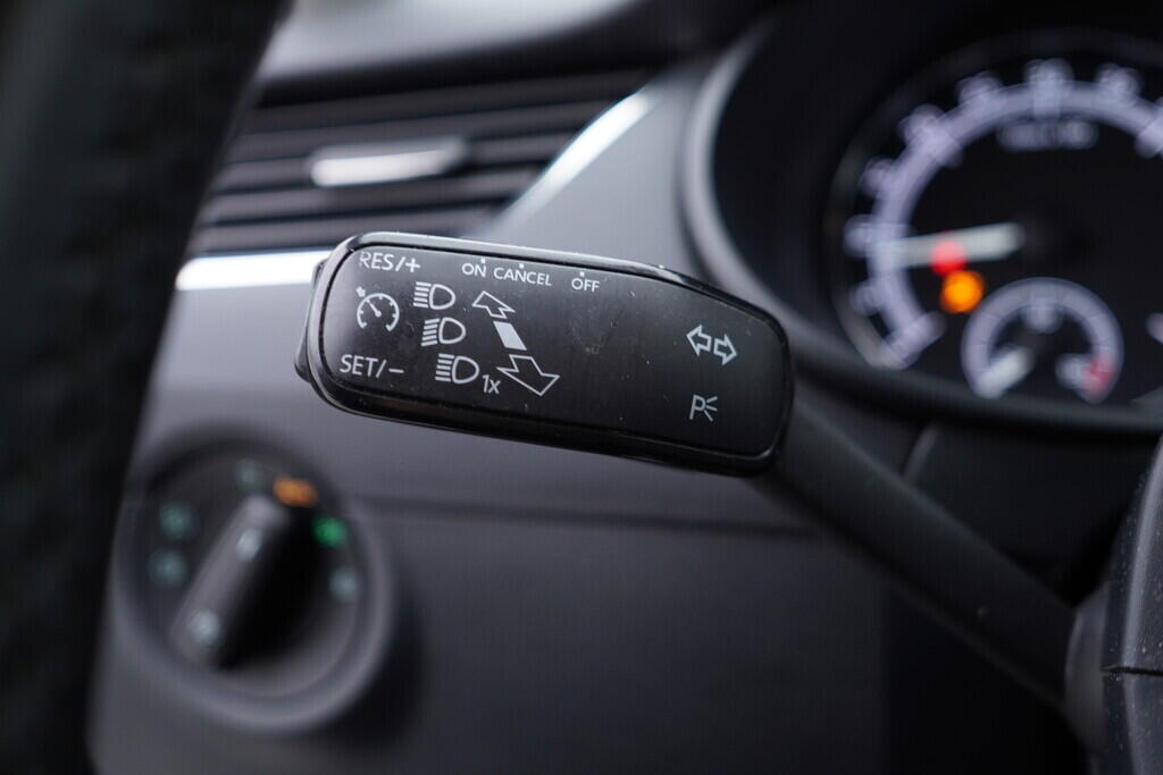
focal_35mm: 36
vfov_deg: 36.9
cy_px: 388
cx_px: 582
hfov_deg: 53.1
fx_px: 1163
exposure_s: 1/40
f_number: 2.8
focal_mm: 24
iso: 200
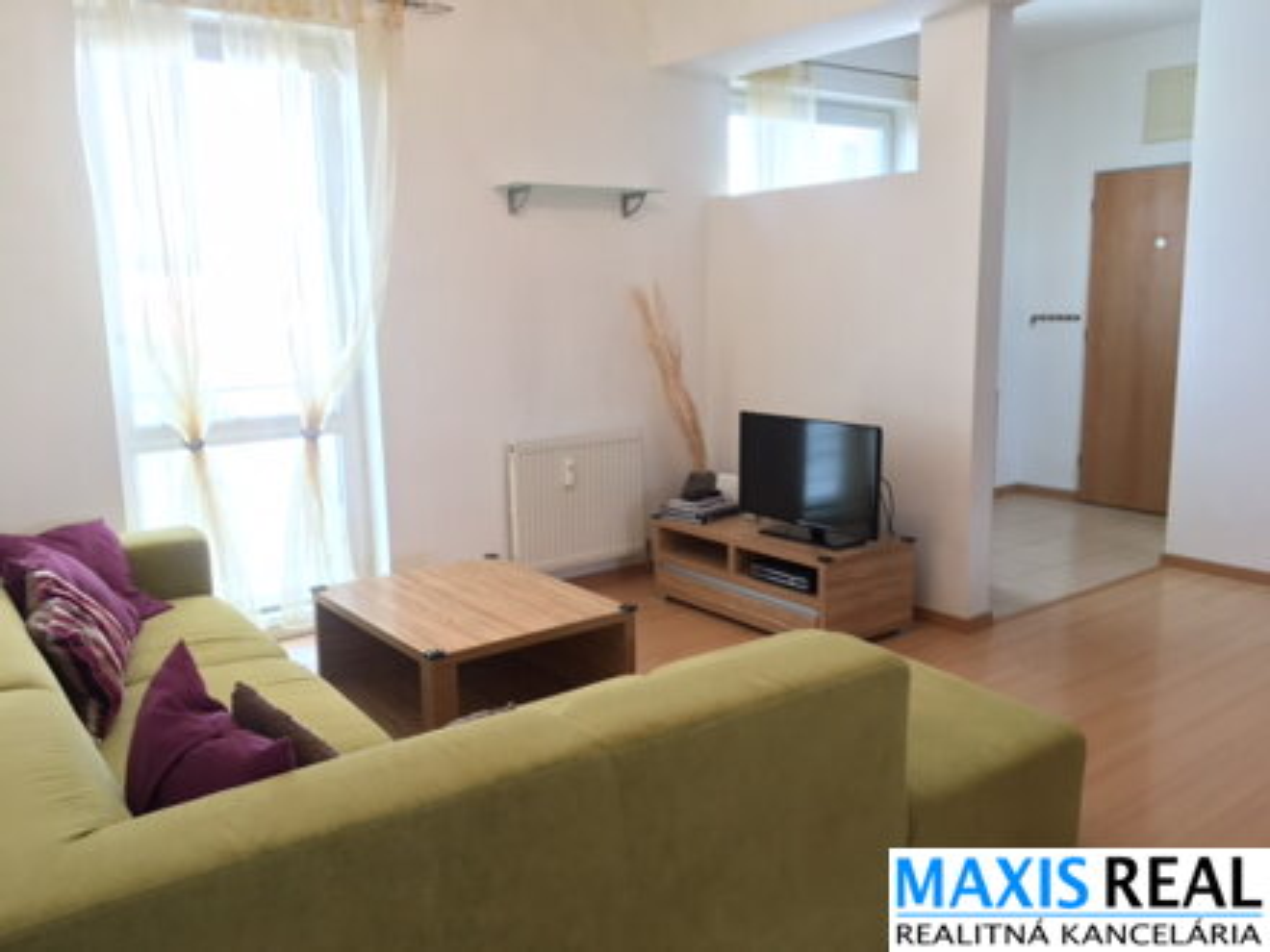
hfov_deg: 61.7
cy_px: 476
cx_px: 635
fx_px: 1064
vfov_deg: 48.2
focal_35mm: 29
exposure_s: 1/33
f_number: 2.2
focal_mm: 4.15
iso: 64
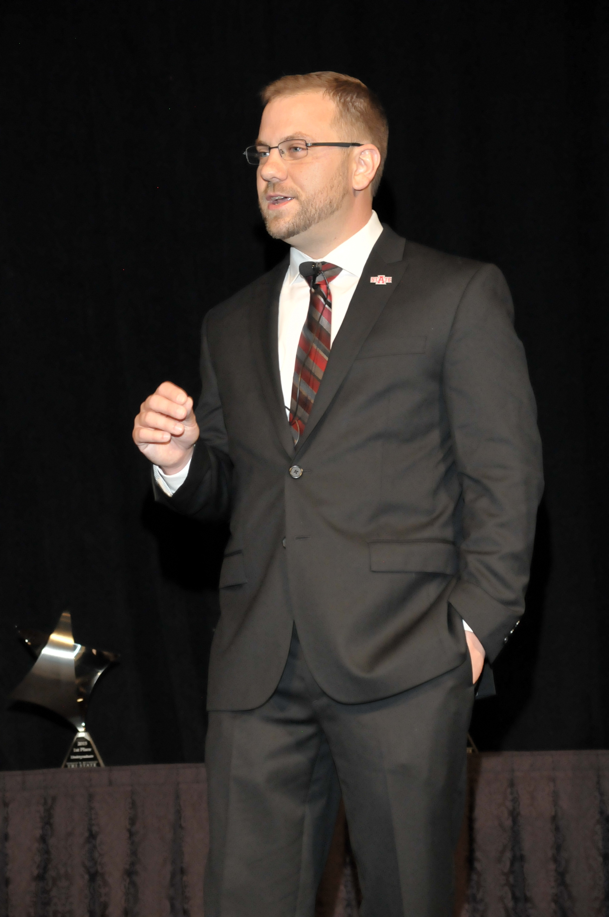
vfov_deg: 21.9
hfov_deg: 14.7
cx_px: 304
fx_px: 2366
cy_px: 458
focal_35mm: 93
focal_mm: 62
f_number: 5
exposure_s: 1/100
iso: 1600
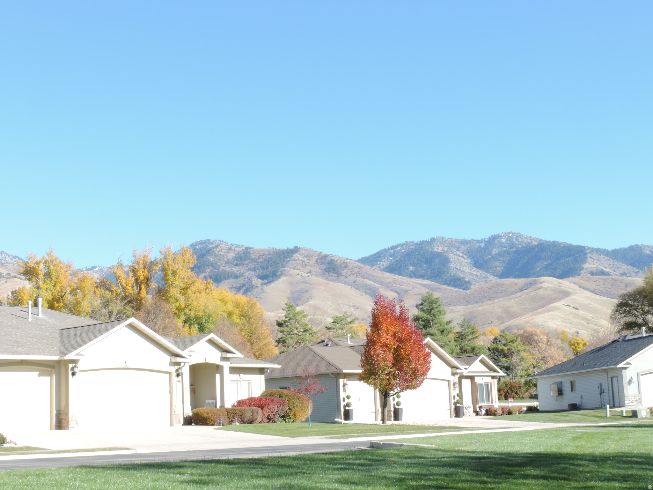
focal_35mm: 55
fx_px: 1038
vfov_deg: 26.6
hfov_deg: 34.9
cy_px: 245
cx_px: 326
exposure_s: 1/60
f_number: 8.2
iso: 80
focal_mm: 9.8
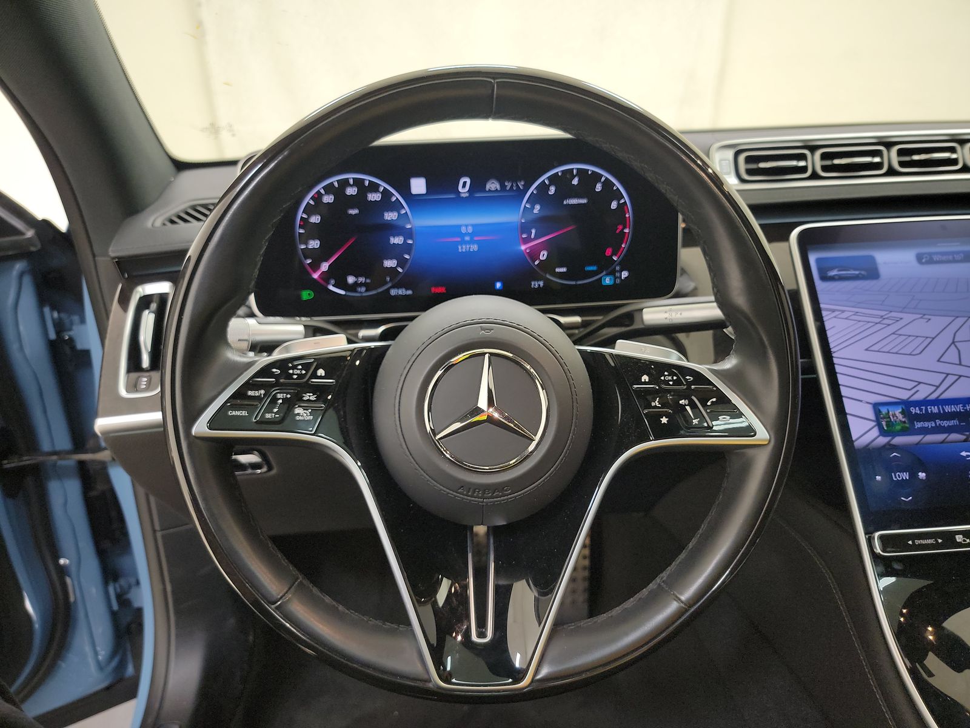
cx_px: 485
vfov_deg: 56.8
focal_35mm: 24
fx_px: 673
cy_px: 364
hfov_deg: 71.6
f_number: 1.8
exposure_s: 1/59
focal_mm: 6.7
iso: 181
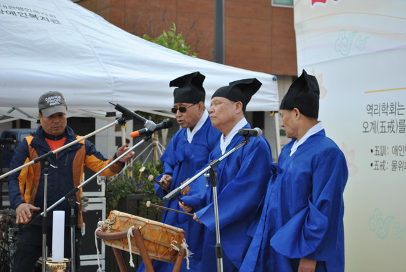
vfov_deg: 18.2
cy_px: 136
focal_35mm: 75
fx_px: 847
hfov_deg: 27.0
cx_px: 203
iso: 100
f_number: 5.6
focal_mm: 50
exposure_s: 1/125
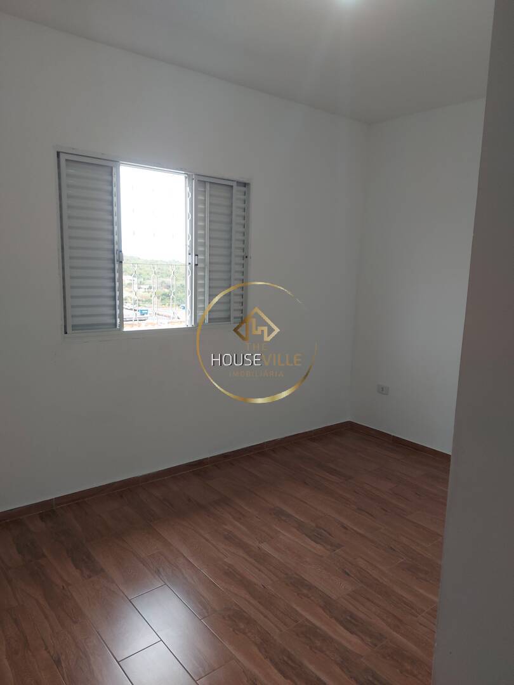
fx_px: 475
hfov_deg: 56.8
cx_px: 257
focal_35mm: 24
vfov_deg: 71.6
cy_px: 342
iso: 64
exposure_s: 1/60
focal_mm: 5.23
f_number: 1.8
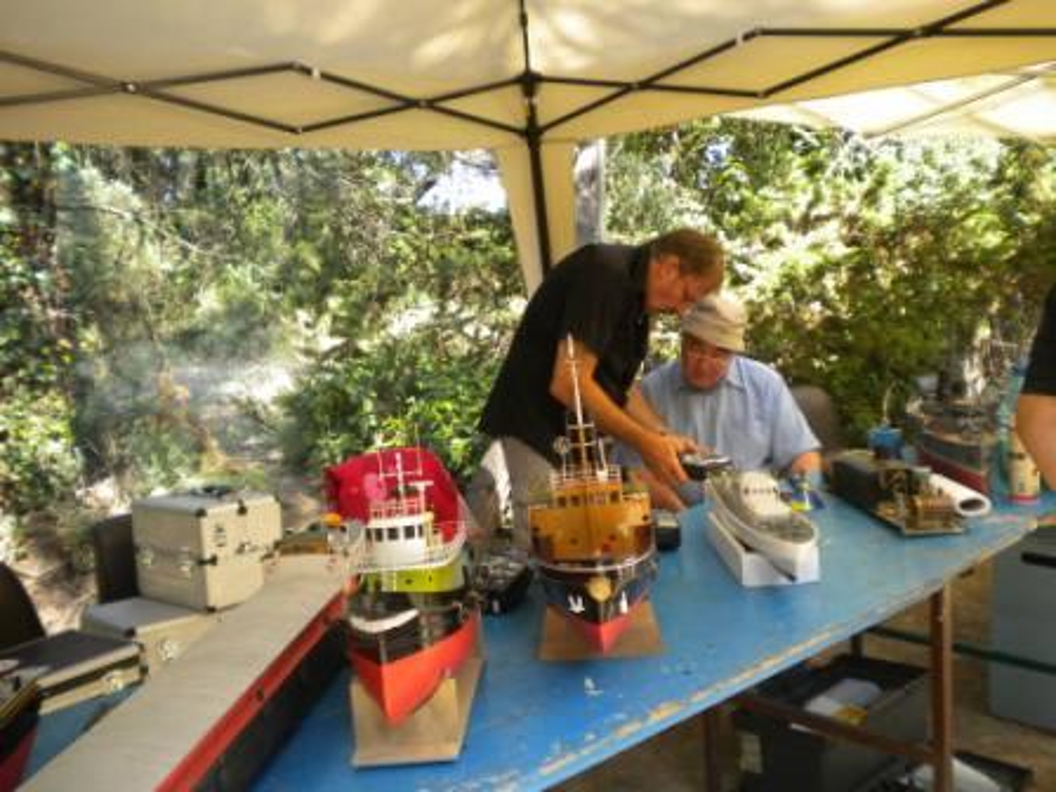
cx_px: 528
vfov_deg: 40.7
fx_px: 1068
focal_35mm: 35
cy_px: 396
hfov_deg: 52.6
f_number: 3.1
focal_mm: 6.3
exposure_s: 1/94.5
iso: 80
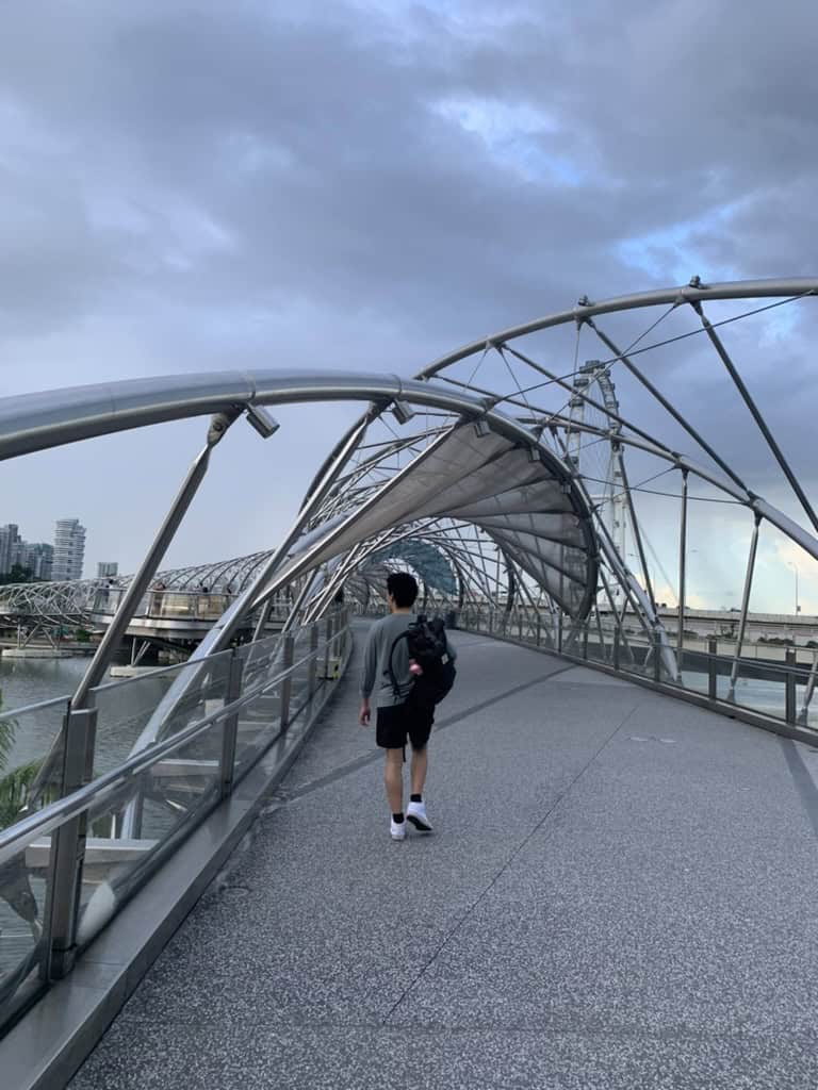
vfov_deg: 67.3
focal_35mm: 26
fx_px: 819
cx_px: 409
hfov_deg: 53.1
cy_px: 545
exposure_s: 1/191
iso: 25
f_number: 1.8
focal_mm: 4.2
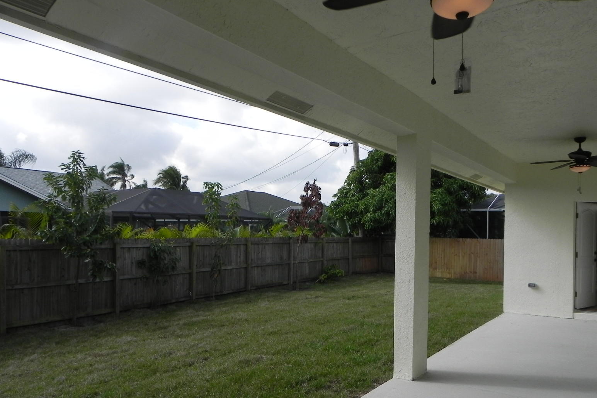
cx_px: 297
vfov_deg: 46.2
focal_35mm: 28
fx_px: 464
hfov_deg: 65.5
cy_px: 231
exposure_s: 1/478
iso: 160
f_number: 5.6
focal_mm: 4.6
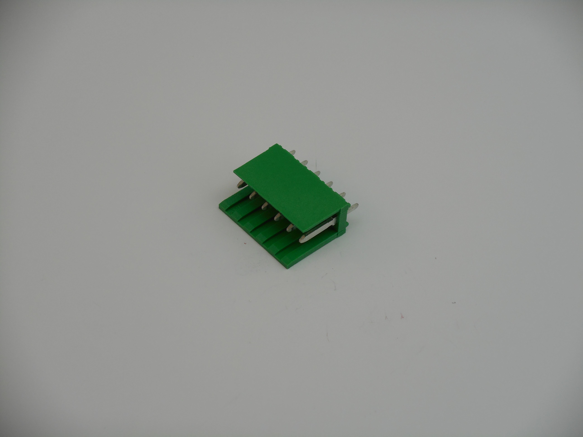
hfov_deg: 16.8
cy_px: 218
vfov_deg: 12.7
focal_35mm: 117
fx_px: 1971
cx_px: 292
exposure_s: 1/60
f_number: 5.9
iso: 100
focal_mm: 20.9
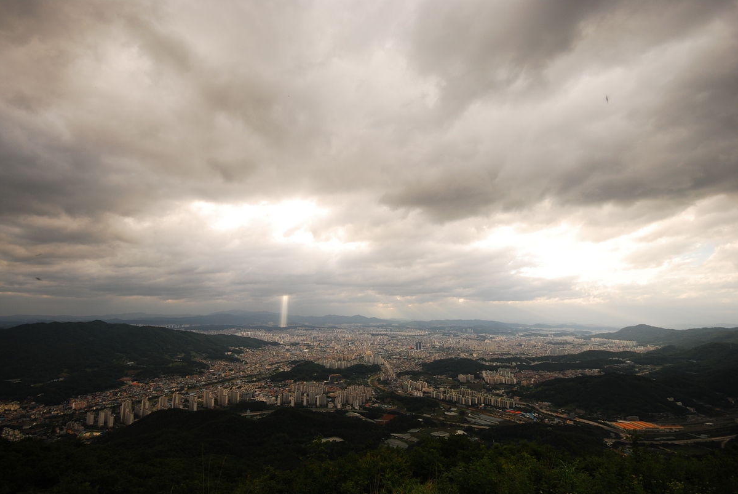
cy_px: 263
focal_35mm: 16
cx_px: 352
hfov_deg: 96.6
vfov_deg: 73.8
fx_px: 328
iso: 100
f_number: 5.6
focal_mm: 10
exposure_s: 1/160
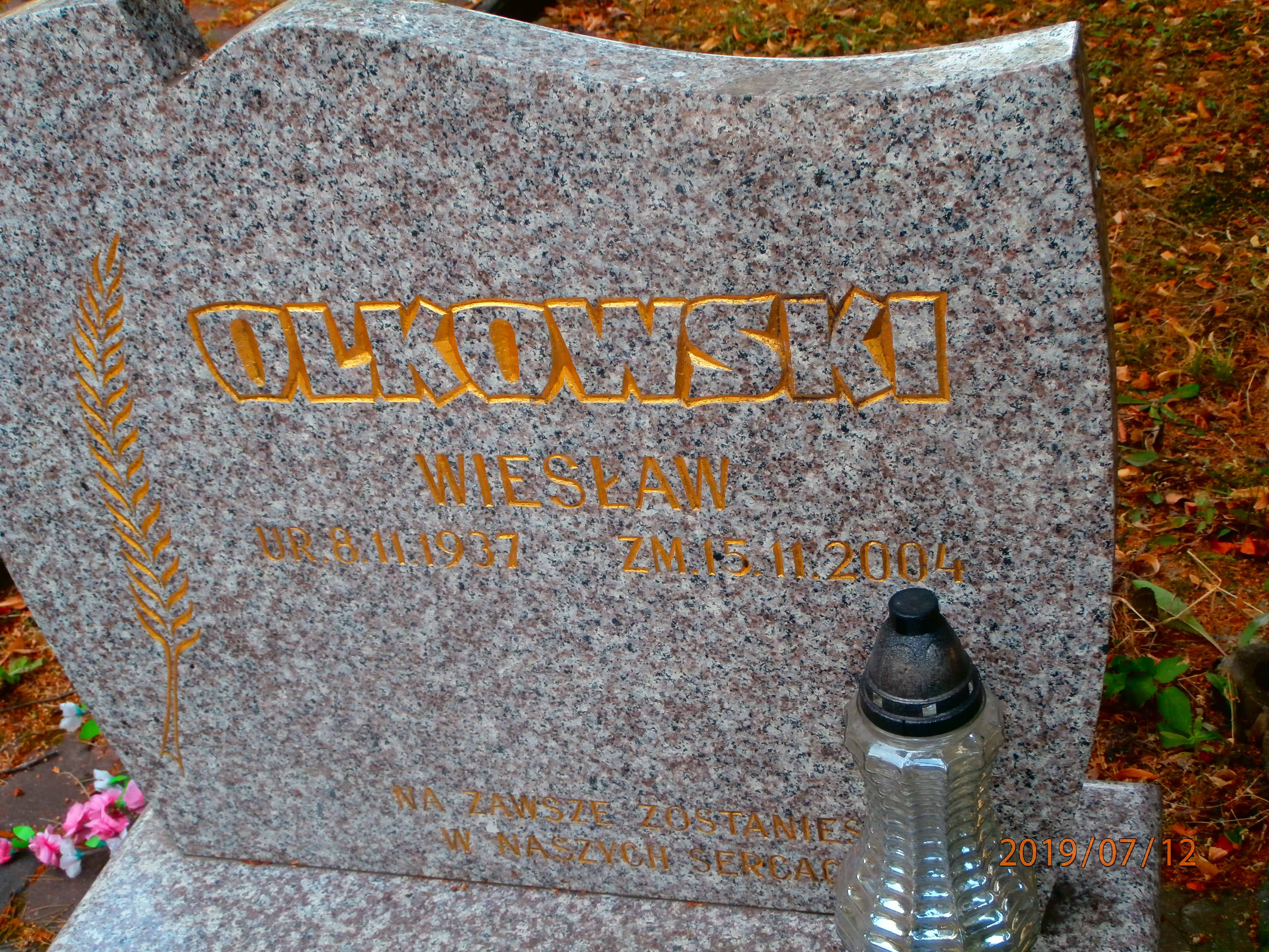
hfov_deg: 40.4
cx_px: 634
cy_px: 476
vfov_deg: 30.9
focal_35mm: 47
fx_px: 1723
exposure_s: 1/100
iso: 100
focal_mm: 8.29
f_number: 4.2
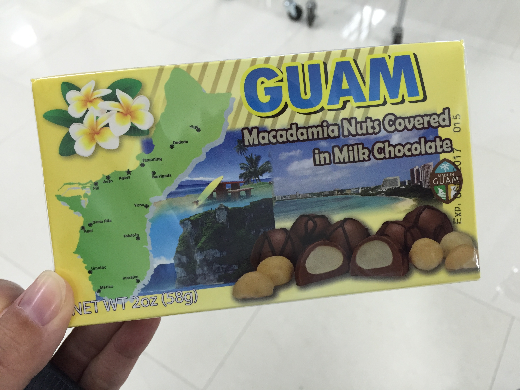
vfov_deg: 48.2
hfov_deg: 61.7
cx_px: 260
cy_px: 195
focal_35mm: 29
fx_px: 436
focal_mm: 4.15
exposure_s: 1/30
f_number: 2.2
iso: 100
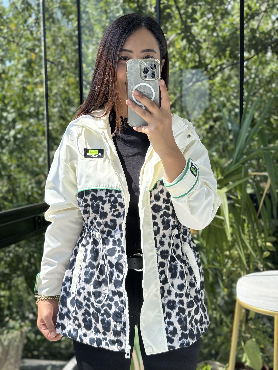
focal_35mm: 48
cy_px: 185
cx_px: 139
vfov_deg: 39.7
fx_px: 514
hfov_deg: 30.3
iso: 64
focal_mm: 6.76
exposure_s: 1/433
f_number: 1.78
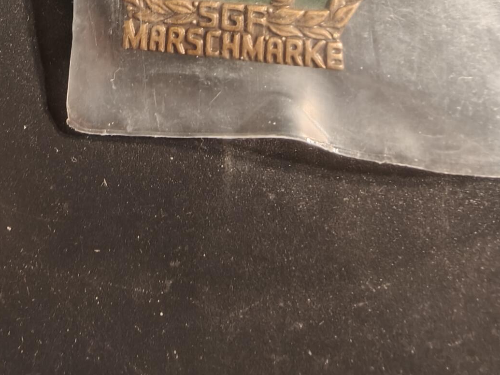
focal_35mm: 40
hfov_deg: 46.4
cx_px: 314
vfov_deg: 33.6
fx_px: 578
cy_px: 23
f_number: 2
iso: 250
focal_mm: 2.32
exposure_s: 1/50
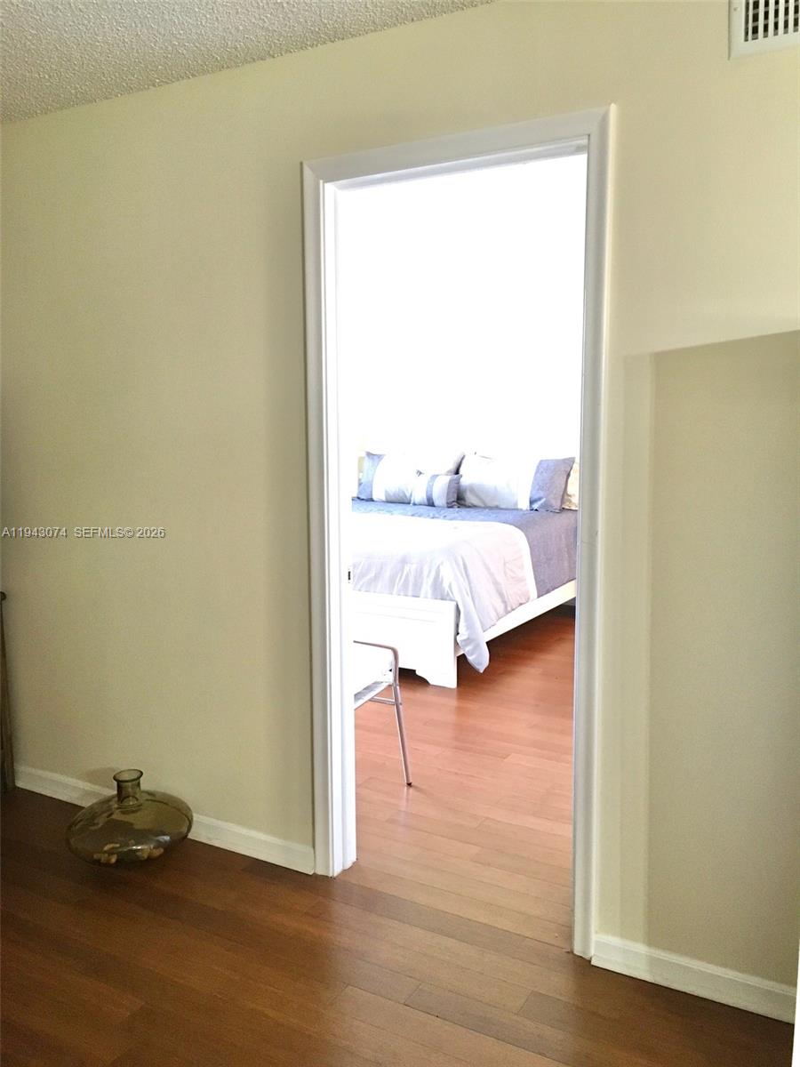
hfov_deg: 48.2
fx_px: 894
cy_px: 534
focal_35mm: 29
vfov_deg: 61.7
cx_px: 400
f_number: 2.2
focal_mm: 4.15
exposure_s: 1/20
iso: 200
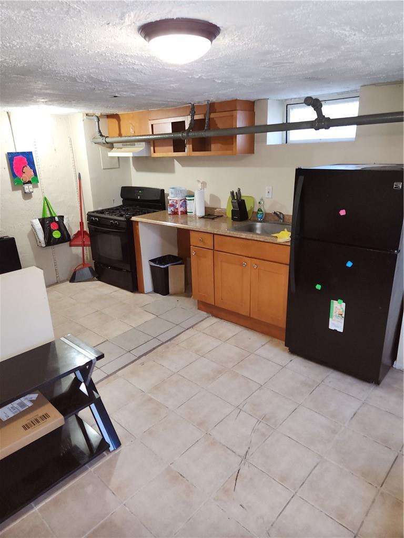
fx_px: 358
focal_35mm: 23
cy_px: 269
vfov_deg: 73.9
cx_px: 202
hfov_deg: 58.9
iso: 125
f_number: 1.8
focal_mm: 5.4
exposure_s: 1/20
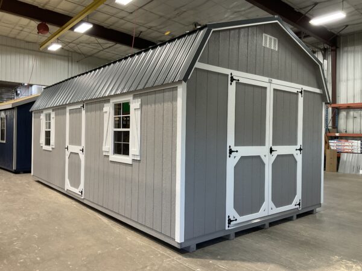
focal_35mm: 29
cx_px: 181
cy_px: 136
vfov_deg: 48.2
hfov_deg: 61.7
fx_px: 303
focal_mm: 3
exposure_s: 1/60
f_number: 1.8
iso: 80
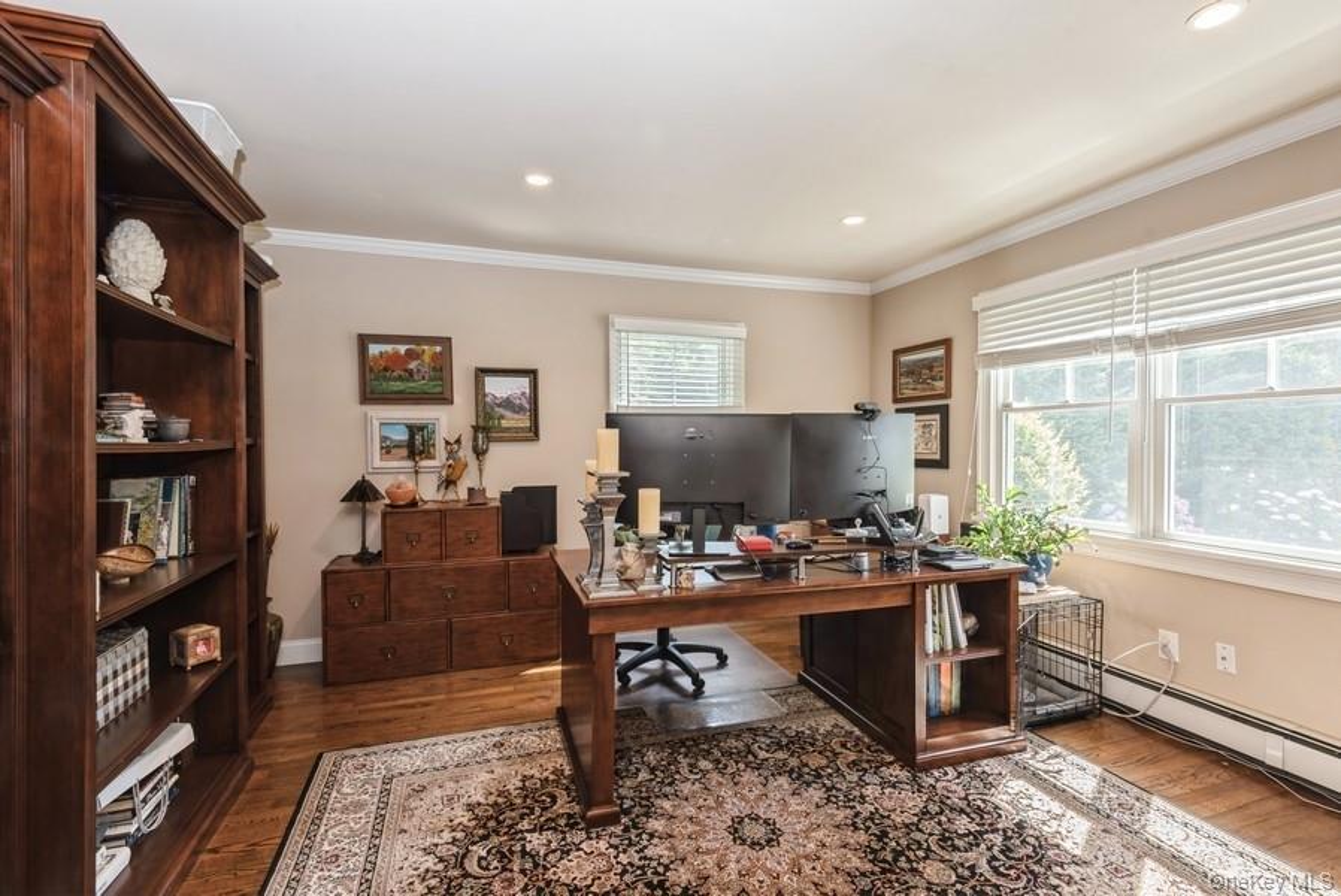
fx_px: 596
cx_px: 670
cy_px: 448
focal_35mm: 16
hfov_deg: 96.7
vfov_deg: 73.8
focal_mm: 16
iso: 200
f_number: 9
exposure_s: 1/10
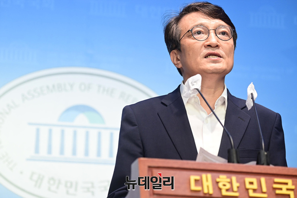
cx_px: 148
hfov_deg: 13.7
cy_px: 99
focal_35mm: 150
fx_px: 1238
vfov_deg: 9.2
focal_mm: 150
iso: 2000
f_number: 5
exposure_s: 1/320
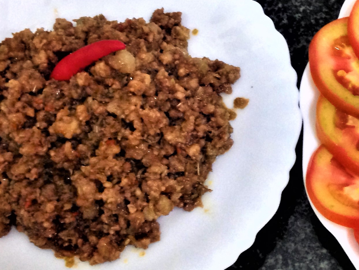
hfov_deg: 22.1
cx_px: 342
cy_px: 116
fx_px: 892
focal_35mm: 86
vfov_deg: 17.2
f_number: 2.4
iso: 250
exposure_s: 1/20
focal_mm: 4.12
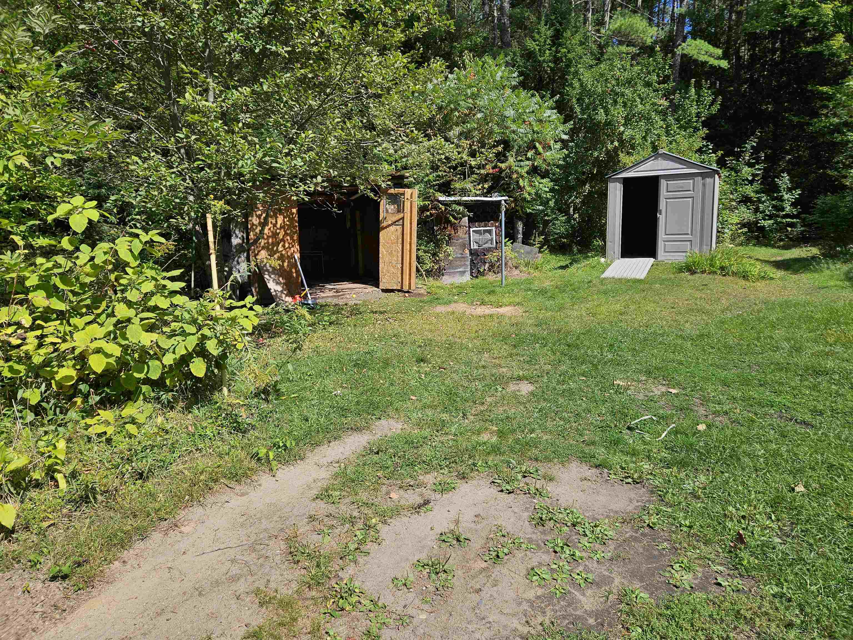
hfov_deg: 73.9
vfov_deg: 58.9
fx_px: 567
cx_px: 426
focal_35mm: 23
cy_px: 320
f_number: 1.8
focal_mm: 5.4
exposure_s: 1/1994
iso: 25
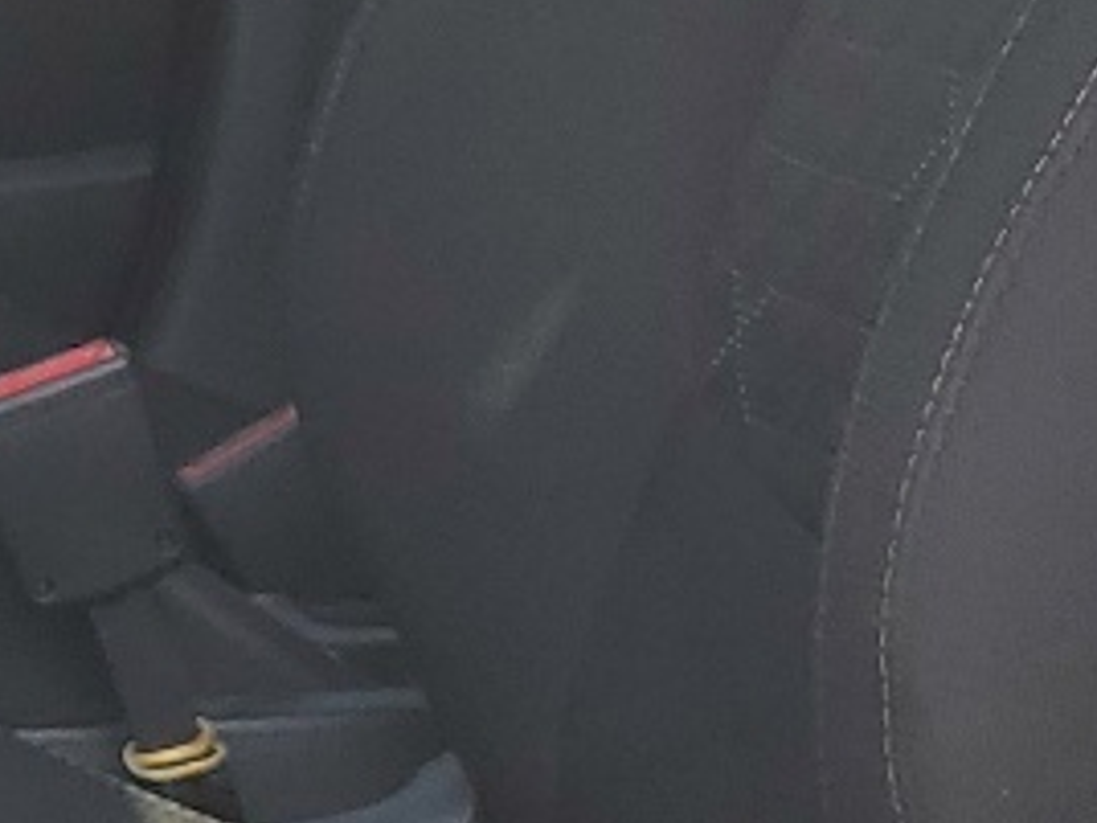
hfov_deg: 12.3
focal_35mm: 155
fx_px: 4912
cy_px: -225
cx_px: -430
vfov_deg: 9.4
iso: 50
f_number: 1.5
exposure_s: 1/909
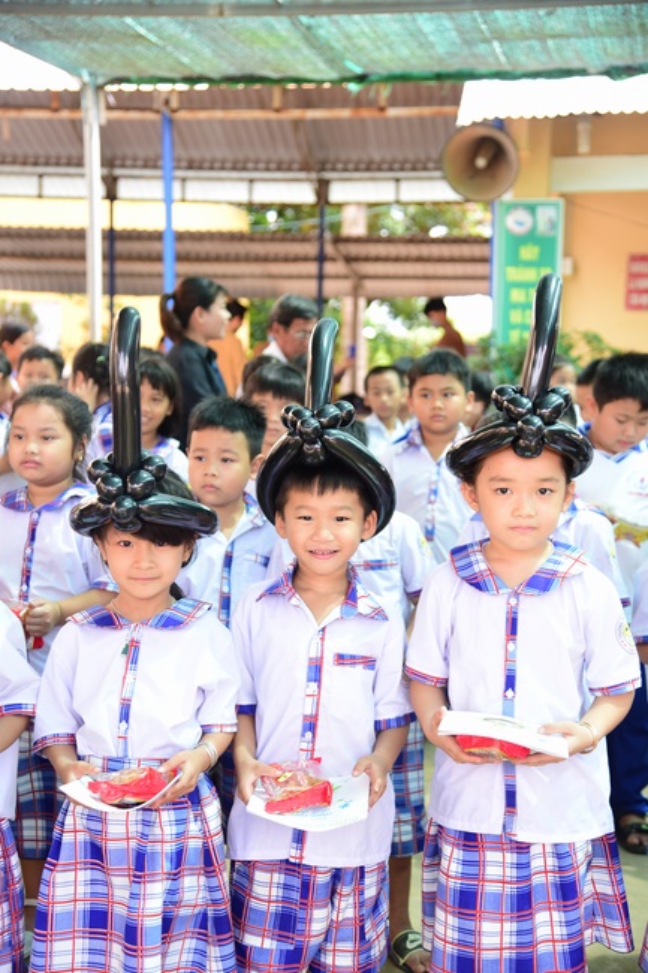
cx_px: 324
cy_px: 486
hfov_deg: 24.6
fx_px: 1486
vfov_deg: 36.3
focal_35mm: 55
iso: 320
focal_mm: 55
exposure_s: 1/160
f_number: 4
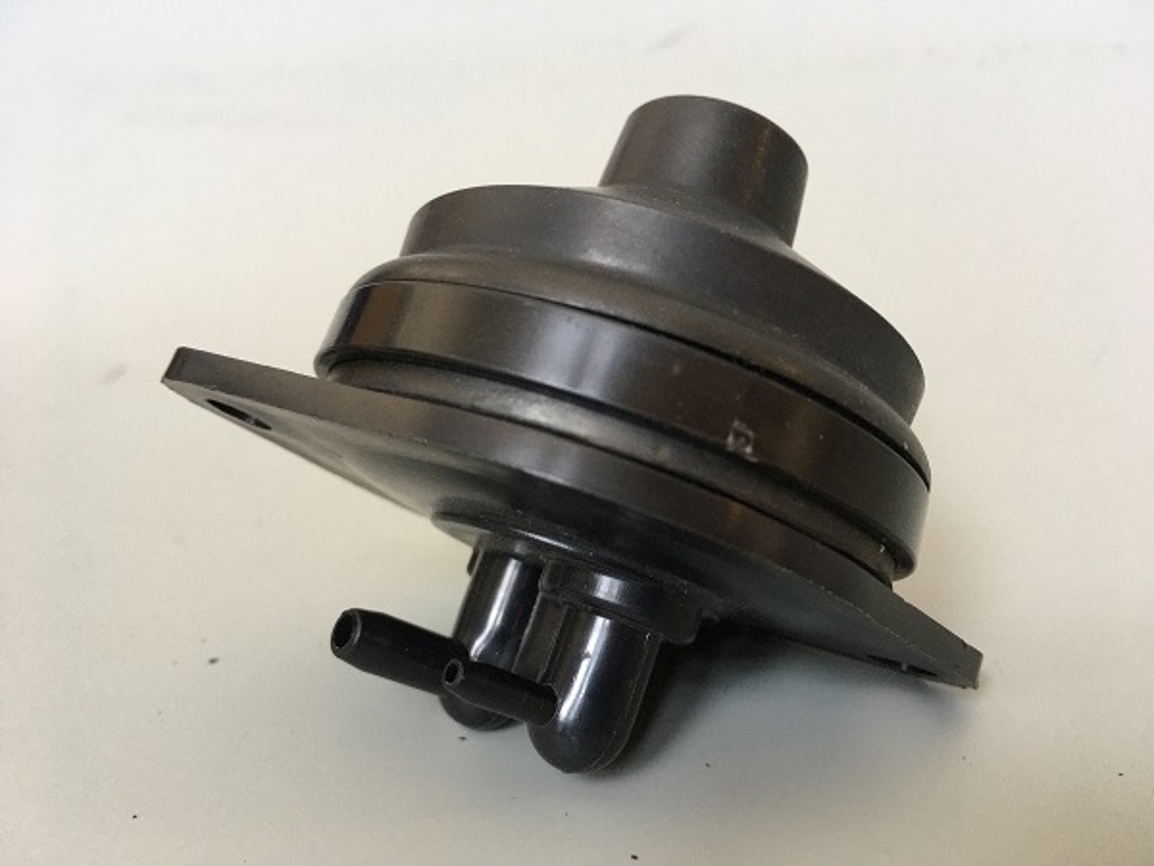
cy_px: 433
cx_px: 577
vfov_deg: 48.2
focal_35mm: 29
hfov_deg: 61.7
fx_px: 967
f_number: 2.2
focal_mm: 4.15
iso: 200
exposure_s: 1/20
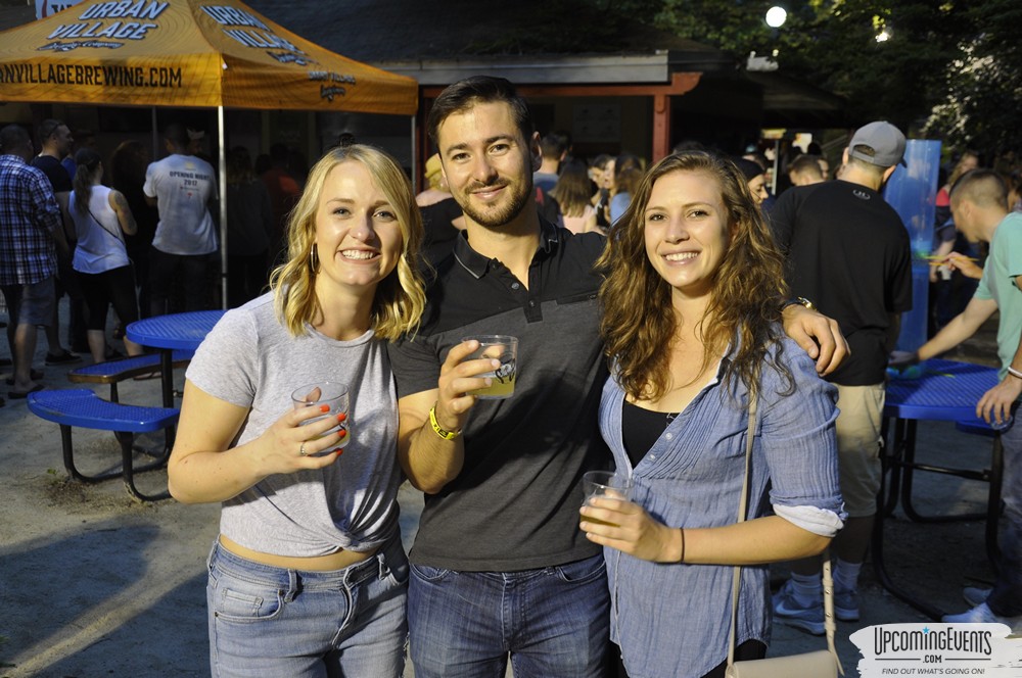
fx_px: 1106
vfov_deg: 34.1
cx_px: 511
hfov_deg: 49.6
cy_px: 339
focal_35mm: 39
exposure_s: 1/25
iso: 400
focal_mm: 26
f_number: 4
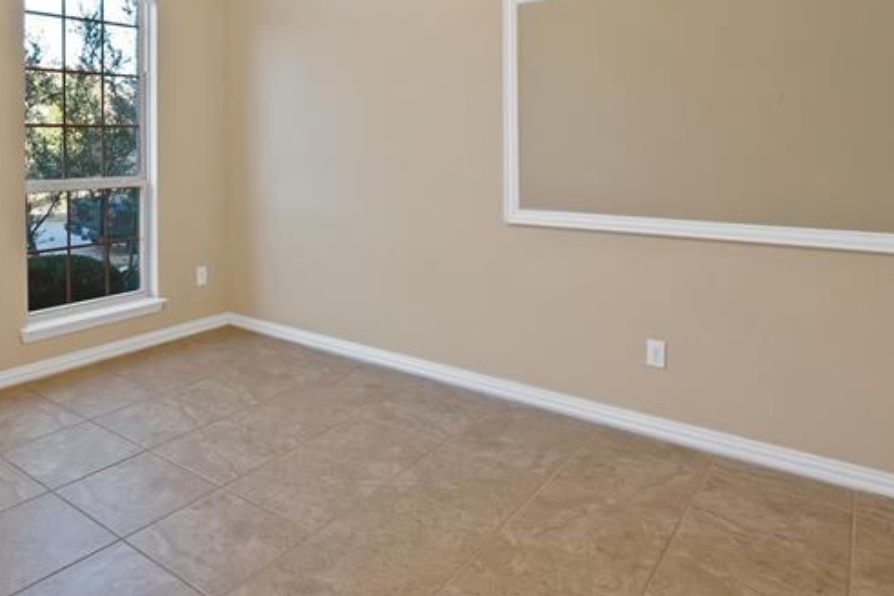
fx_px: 621
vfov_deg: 49.0
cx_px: 307
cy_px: 138
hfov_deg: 69.7
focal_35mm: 25
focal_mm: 12
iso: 640
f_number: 9
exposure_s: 1/3
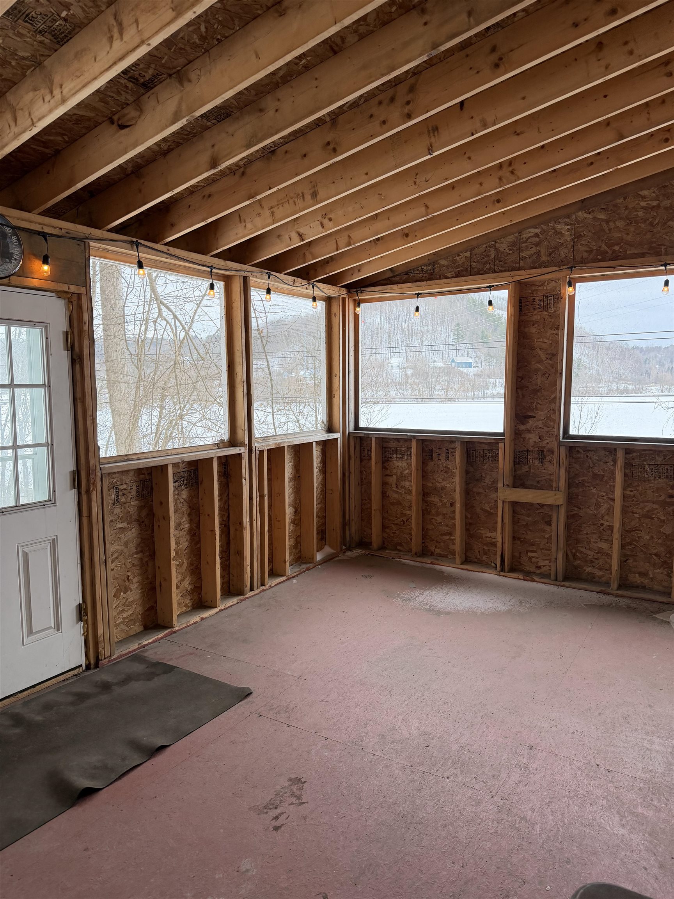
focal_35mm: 24
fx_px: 623
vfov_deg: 71.6
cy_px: 450
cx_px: 337
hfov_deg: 56.8
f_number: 1.78
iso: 200
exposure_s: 1/223
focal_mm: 6.76
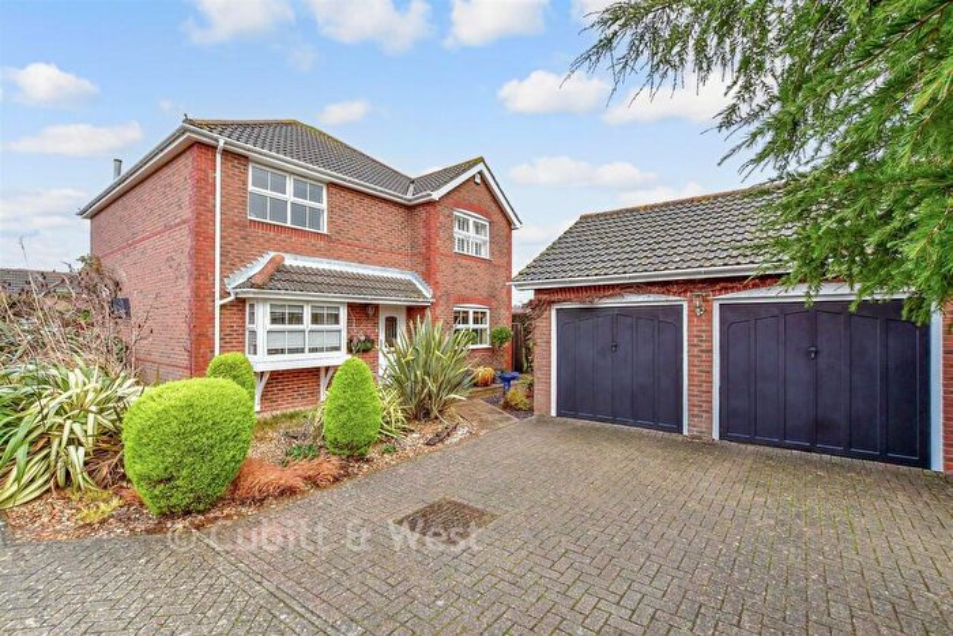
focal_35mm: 15
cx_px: 476
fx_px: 397
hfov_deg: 100.4
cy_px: 318
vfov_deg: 77.4
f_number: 7.1
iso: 640
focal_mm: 10
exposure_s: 1/125
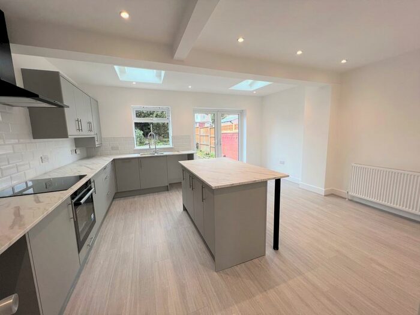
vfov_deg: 89.9
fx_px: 158
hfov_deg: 106.2
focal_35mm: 13
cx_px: 210
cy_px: 158
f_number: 1.8
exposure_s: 1/122
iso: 40
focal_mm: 1.57
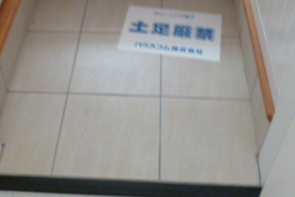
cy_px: 72
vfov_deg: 26.4
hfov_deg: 38.8
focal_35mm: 51
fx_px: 418
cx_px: 126
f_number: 2.5
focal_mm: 4.3
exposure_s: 1/6
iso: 400
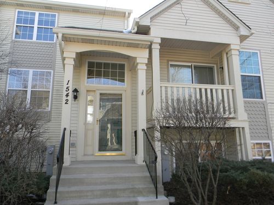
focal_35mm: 28
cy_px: 102
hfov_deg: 63.4
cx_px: 137
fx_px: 222
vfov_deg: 49.7
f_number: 3.5
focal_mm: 5
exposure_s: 1/182
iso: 80
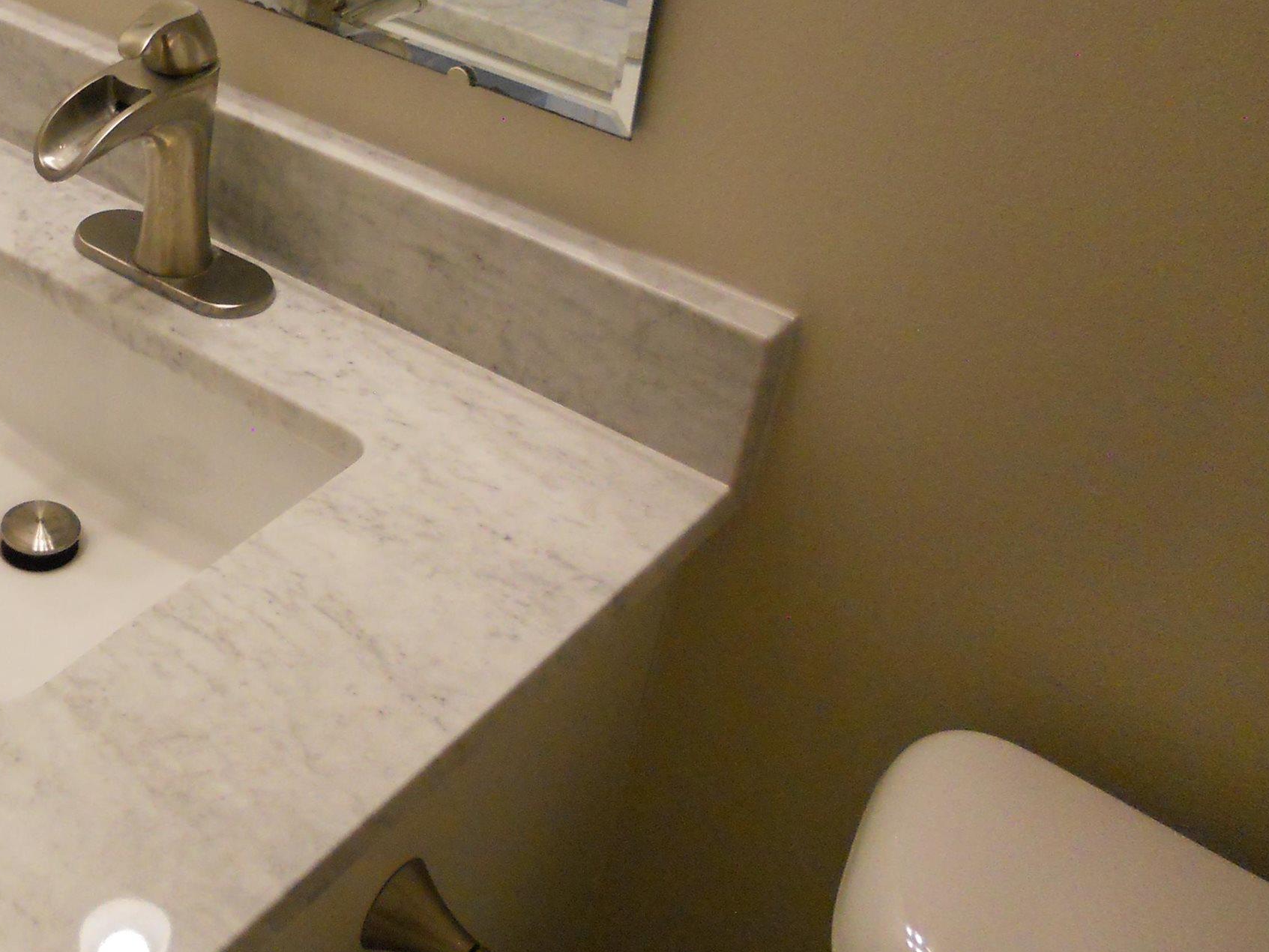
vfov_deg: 29.6
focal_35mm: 49
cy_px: 383
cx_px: 132
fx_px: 1796
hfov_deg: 36.5
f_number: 3.2
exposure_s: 1/125
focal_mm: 4.9
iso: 400
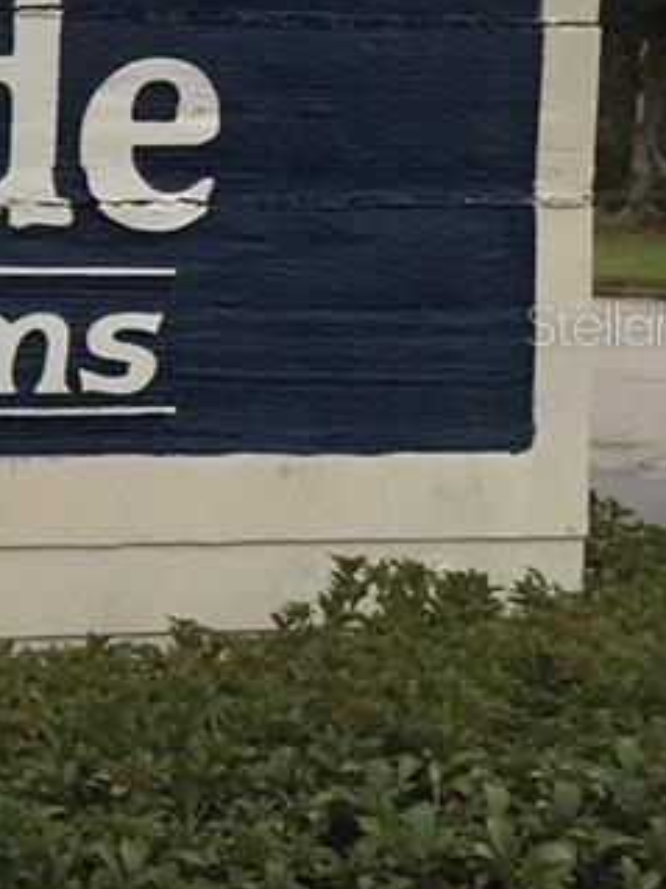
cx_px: -465
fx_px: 2798
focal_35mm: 109
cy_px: 323
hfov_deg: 12.6
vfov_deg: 18.0
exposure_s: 1/30
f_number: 2.2
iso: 32
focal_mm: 4.15
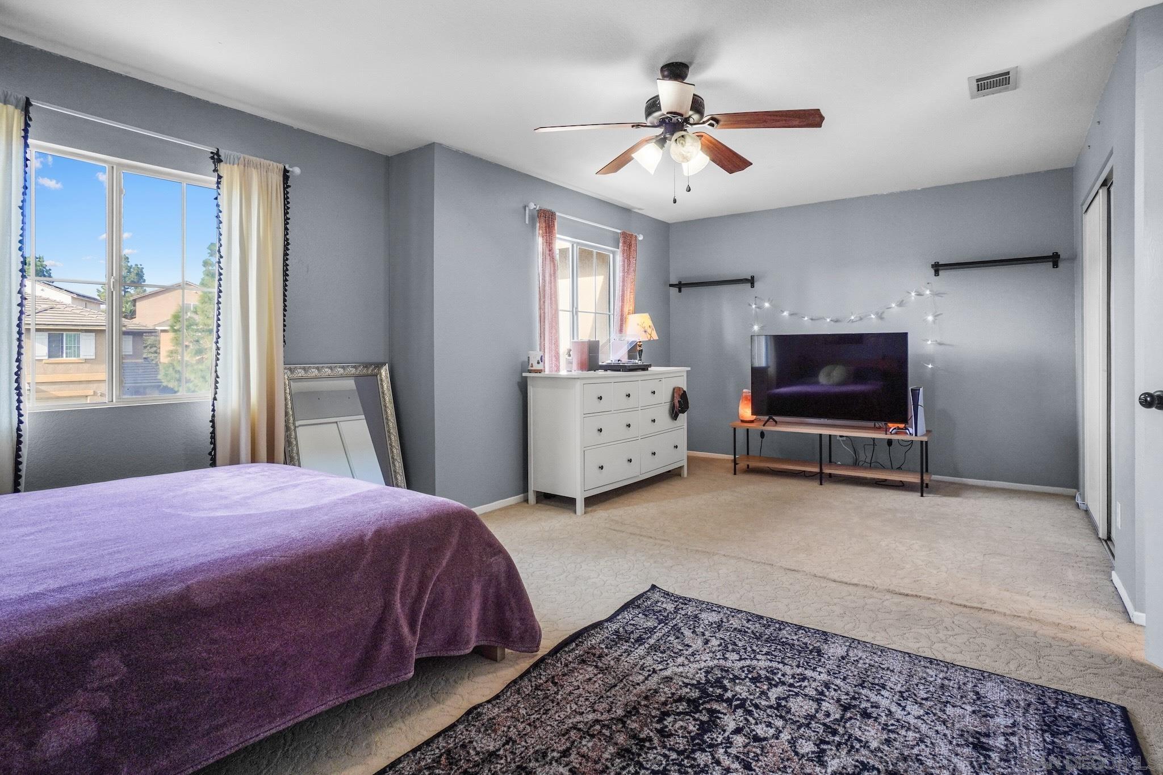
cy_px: 388
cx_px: 582
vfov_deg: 67.4
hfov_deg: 90.0
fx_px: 581
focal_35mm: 18
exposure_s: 1/13
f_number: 8
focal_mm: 12
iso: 250
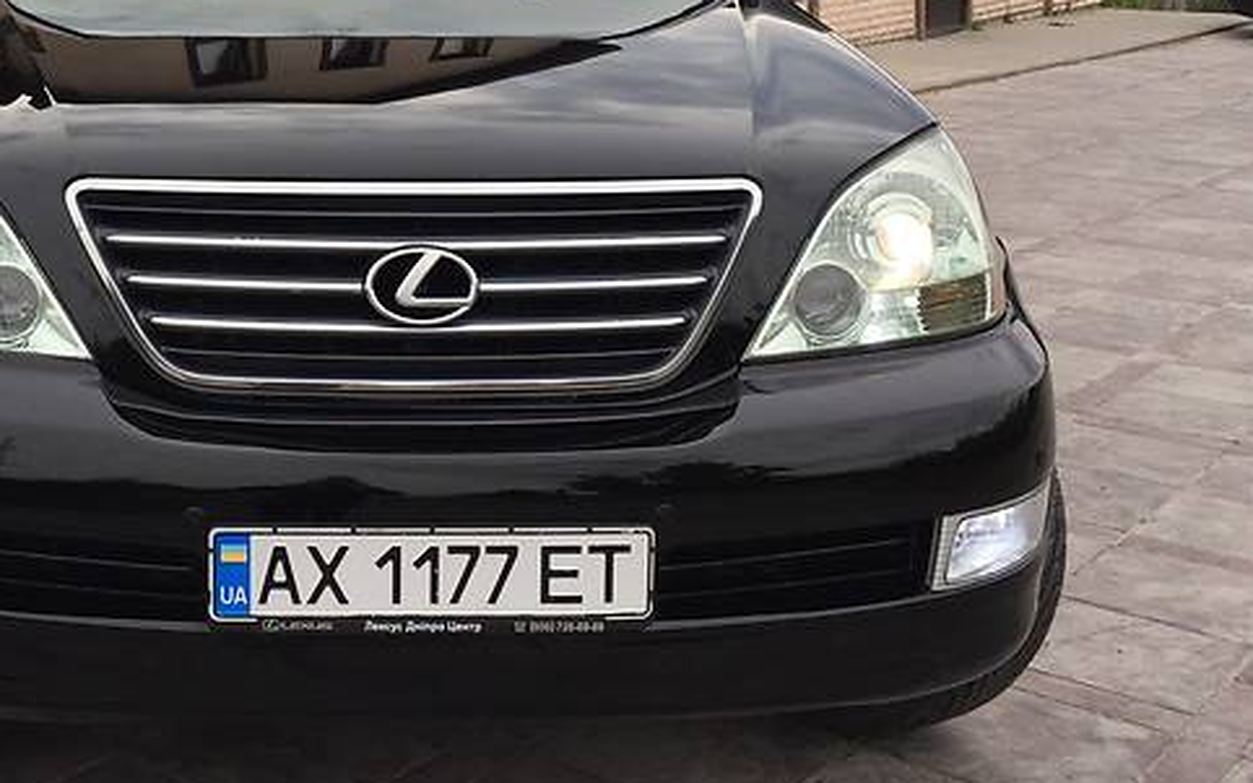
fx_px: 1741
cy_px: 122
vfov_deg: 24.8
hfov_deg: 38.4
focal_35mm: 51
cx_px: 286
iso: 32
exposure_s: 1/557
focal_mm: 4.2
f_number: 2.2
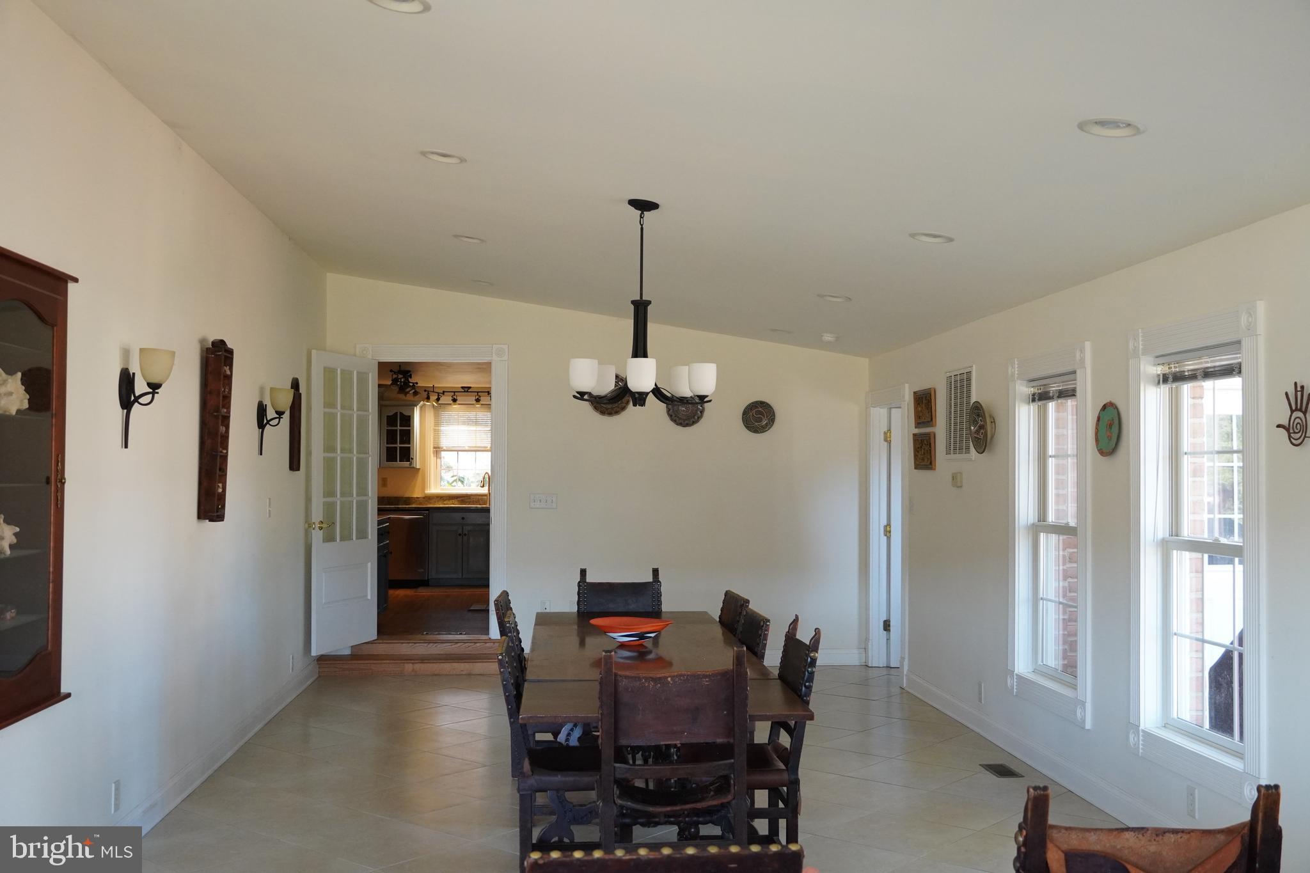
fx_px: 1310
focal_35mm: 36
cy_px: 436
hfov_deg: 53.1
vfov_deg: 36.9
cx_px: 655
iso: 1600
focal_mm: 24
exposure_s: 1/160
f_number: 4
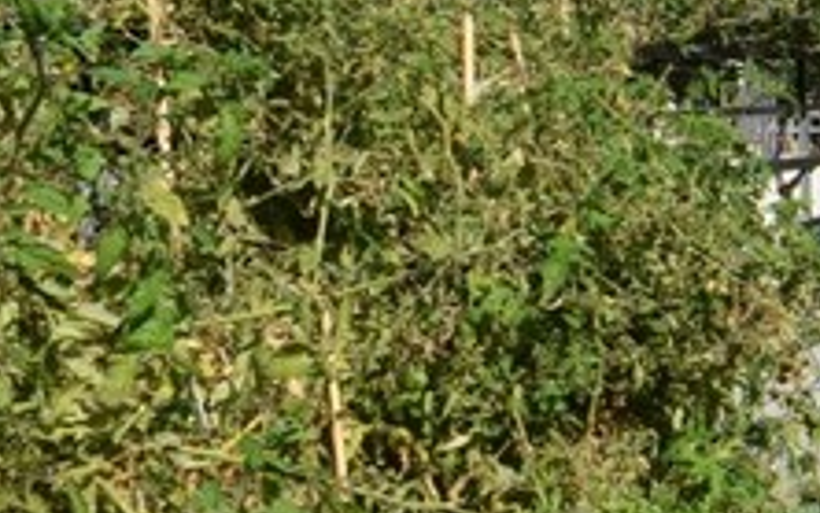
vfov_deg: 10.3
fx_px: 2840
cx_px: 1533
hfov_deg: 14.3
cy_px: 393
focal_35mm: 127
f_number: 10
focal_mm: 18
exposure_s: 1/400
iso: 200
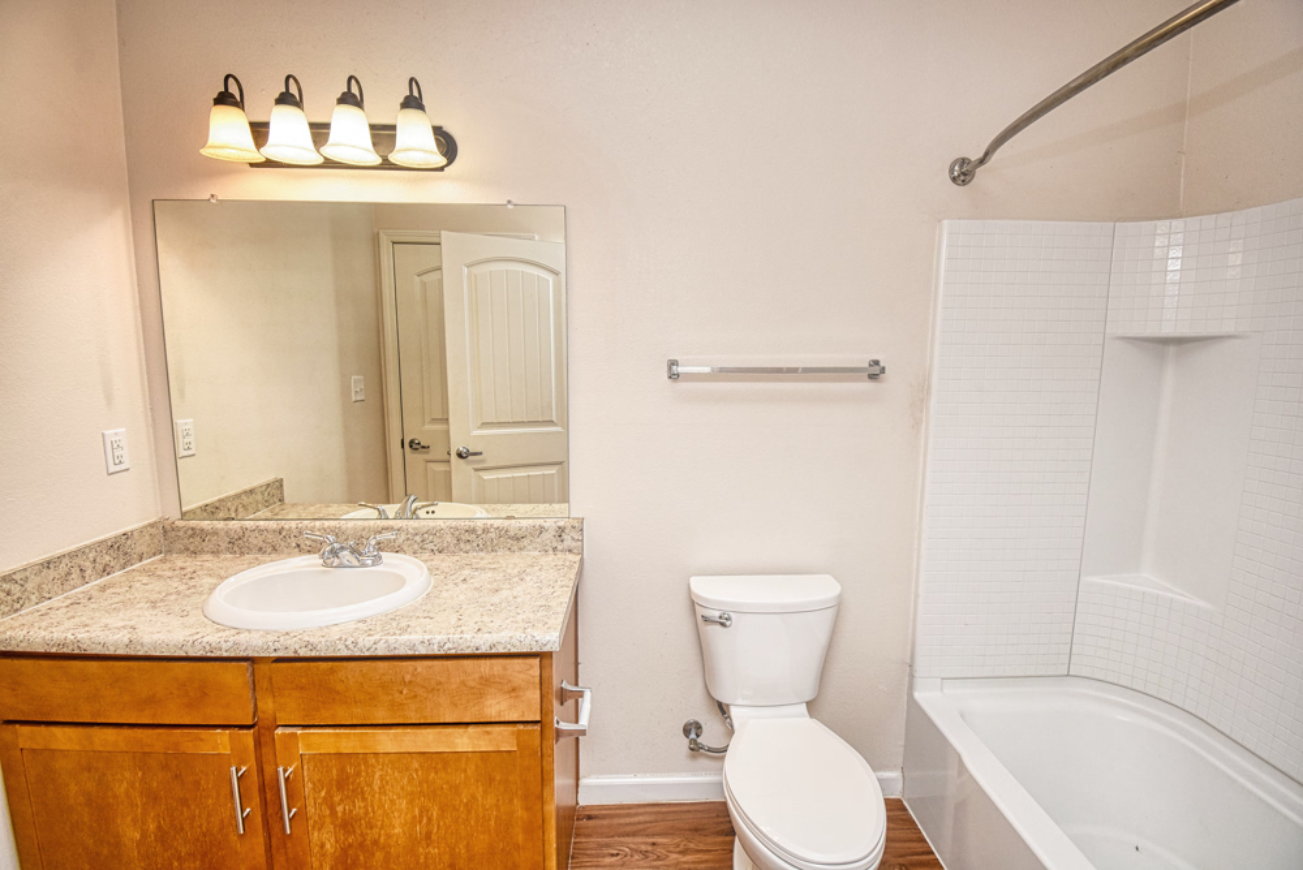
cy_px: 435
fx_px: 543
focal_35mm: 15
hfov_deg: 100.4
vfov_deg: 77.4
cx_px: 652
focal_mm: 10
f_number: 4.5
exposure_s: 1/60
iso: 200
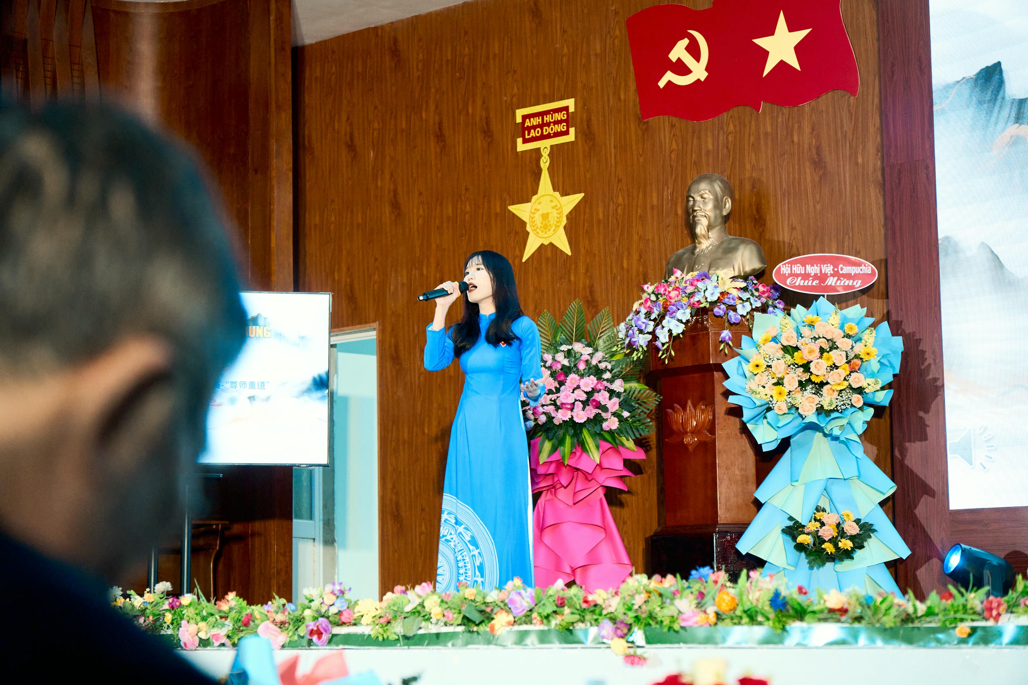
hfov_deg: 27.5
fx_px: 2099
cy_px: 342
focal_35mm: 74
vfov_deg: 18.5
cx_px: 514
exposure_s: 1/250
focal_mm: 49
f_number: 2.8
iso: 2500
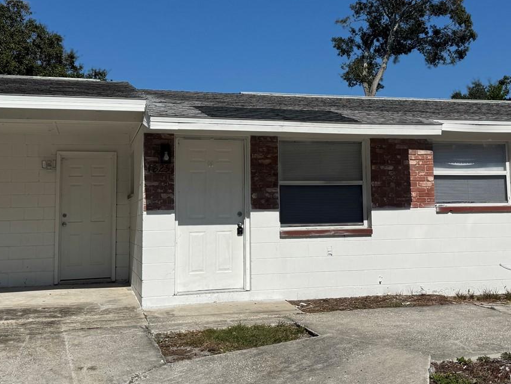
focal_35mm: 45
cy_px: 150
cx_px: 300
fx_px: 664
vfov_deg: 32.1
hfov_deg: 41.9
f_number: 1.78
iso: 80
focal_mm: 6.76
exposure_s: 1/12346
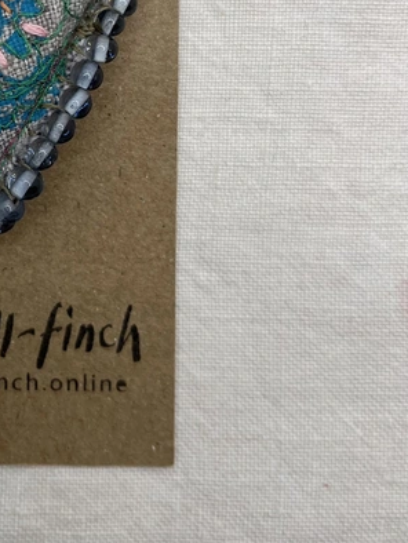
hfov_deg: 24.0
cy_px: 87
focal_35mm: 58
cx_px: -15
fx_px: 911
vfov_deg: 32.1
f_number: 1.6
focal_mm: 5.1
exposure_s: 1/304
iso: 50
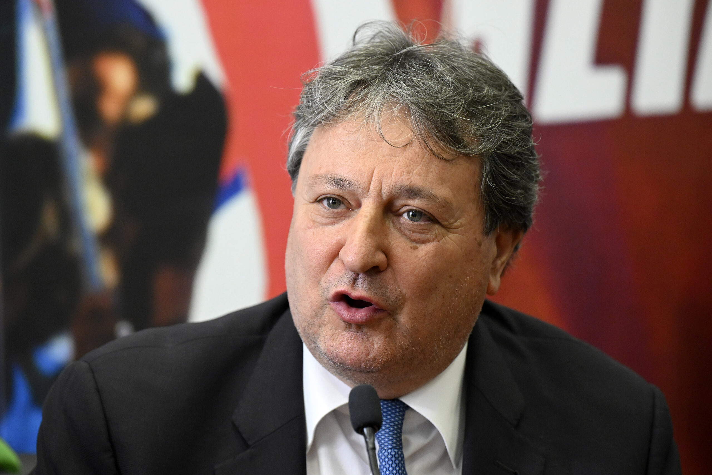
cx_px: 356
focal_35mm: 200
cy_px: 238
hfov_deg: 10.3
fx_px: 3955
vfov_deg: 6.9
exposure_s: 1/200
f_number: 4
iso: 4000
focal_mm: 200
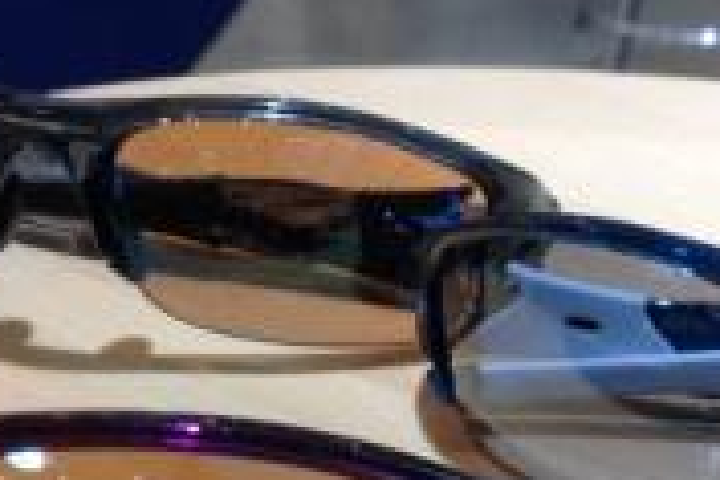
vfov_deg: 14.5
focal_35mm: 92
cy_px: 539
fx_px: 1840
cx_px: 525
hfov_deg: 22.0
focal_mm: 4.28
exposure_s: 1/24
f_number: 2.4
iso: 50
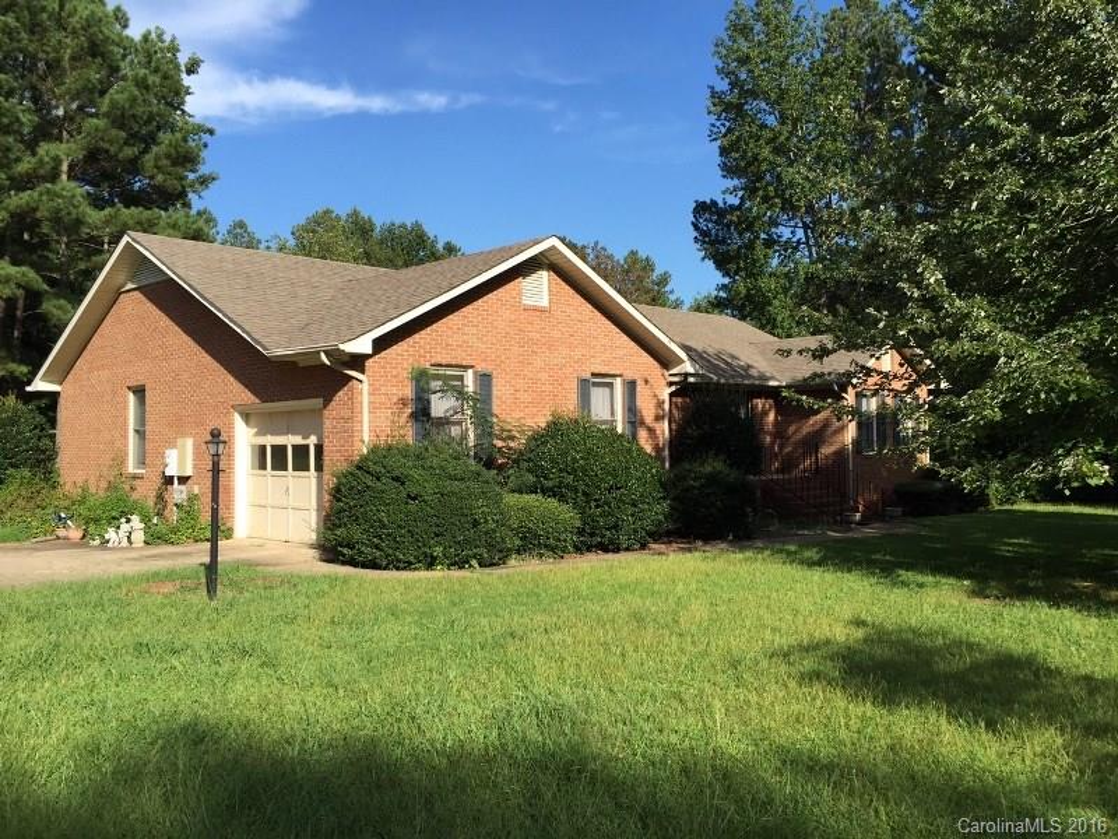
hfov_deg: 61.7
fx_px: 937
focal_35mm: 29
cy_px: 420
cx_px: 559
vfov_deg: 48.2
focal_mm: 4.15
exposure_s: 1/1464
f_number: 2.2
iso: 32
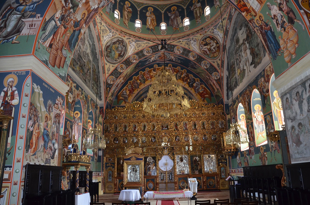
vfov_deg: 47.7
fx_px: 232
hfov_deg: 67.5
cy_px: 102
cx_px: 155
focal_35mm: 27
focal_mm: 18
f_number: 3.5
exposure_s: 1/60
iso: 1400
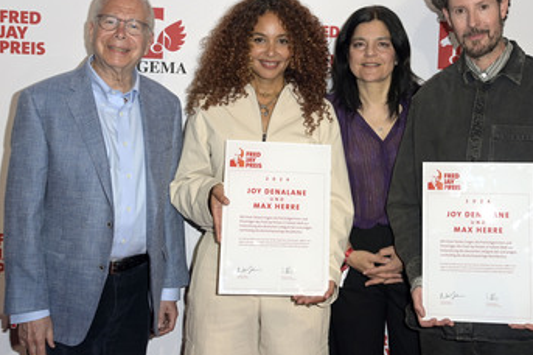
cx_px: 299
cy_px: 139
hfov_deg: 39.6
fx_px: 740
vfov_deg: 26.9
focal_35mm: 50
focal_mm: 38
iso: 640
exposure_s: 1/250
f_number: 5.6
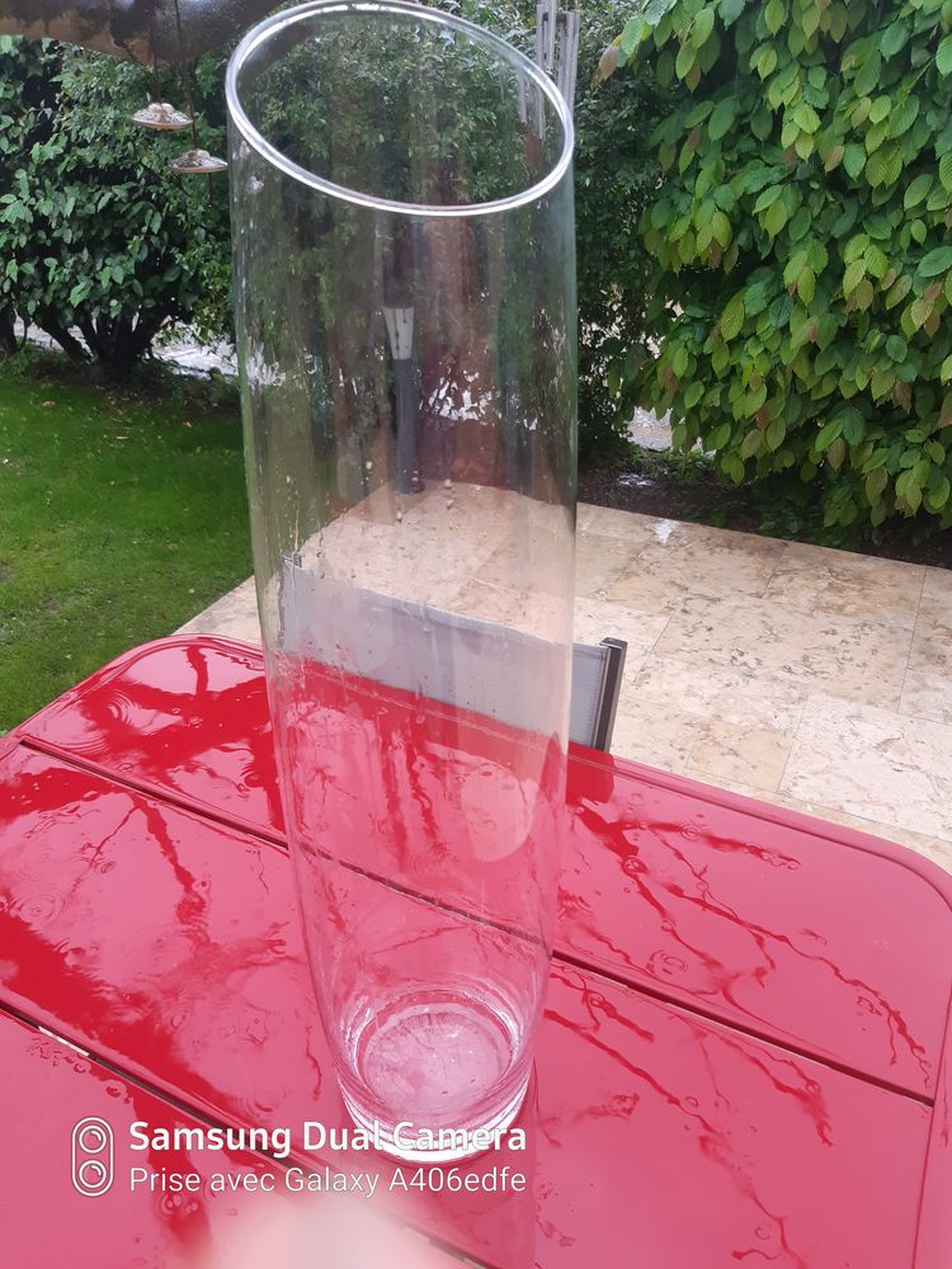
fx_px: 953
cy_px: 634
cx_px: 476
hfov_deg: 53.1
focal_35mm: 26
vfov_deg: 67.3
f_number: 1.7
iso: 64
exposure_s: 1/100
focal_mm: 3.92
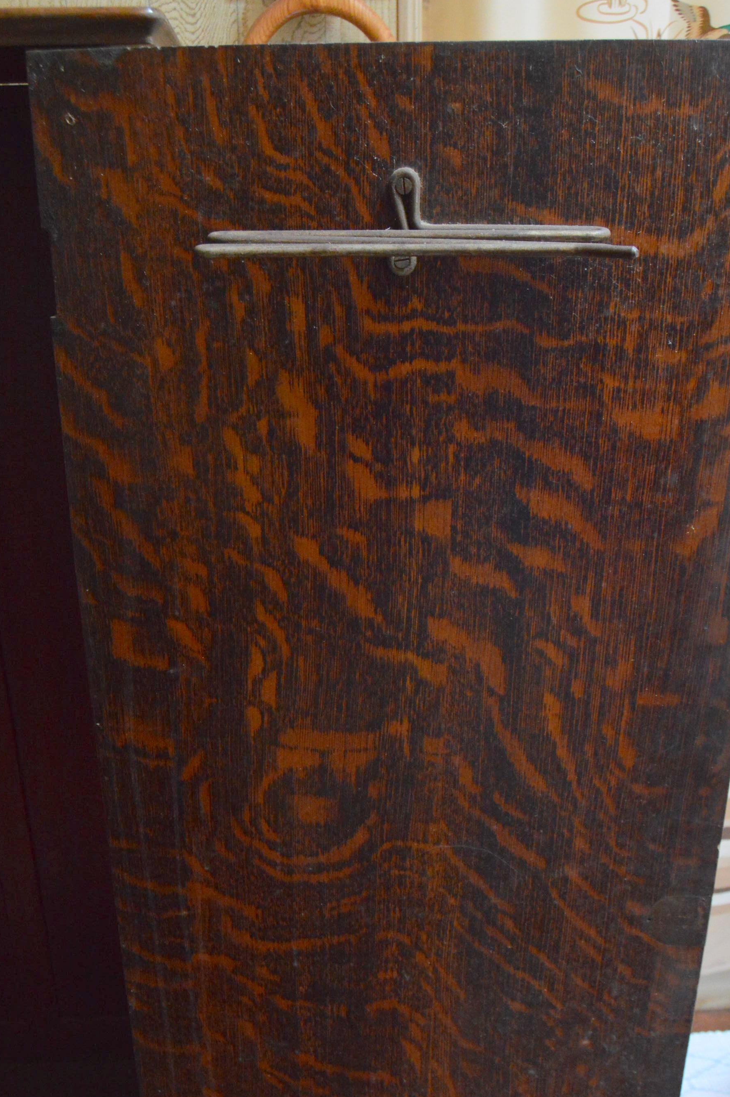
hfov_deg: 35.9
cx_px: 361
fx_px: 1127
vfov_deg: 51.8
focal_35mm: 37
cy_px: 612
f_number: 5.6
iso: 3200
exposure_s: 1/80
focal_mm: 22
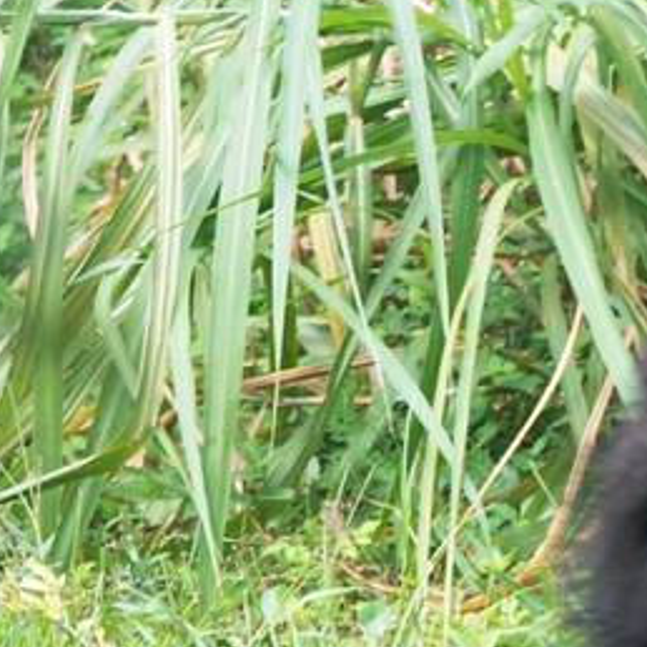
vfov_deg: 1.5
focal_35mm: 1187
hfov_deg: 1.5
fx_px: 25101
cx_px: 1427
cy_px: 545
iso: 400
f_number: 4.5
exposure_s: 1/125
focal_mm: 150
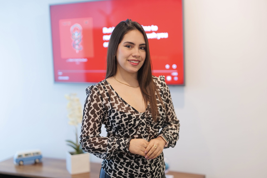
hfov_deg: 39.6
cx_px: 134
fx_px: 371
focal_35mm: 50
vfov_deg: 27.0
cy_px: 89
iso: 500
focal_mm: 50
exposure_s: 1/60
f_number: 1.4
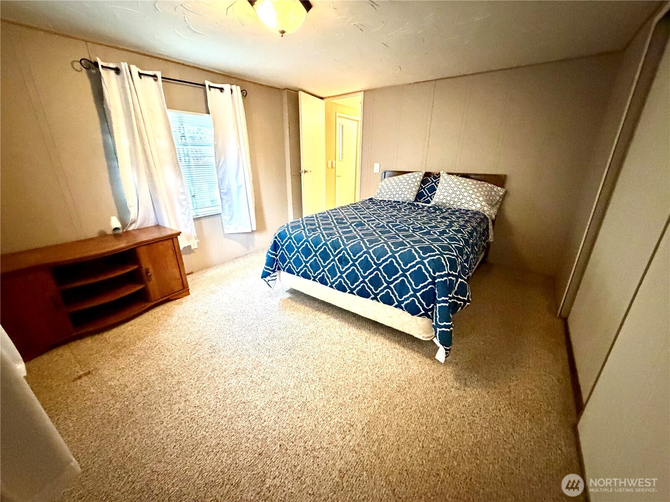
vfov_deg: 85.7
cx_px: 335
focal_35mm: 14
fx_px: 271
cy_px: 251
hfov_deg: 102.1
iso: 1250
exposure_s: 1/40
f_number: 2.2
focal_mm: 2.22
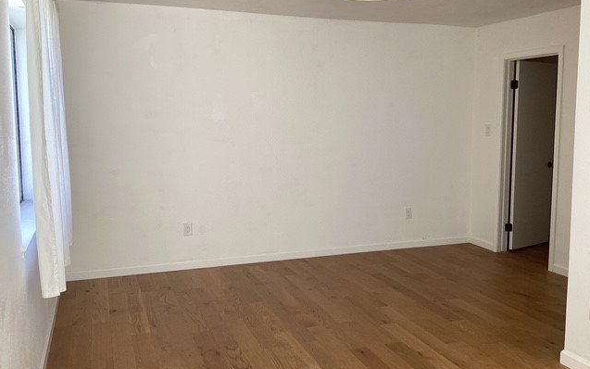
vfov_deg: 38.3
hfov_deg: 58.1
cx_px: 295
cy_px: 172
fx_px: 531
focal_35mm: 33
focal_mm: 3.3
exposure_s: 1/120
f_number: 2.4
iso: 40
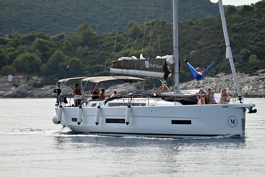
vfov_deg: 6.2
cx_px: 132
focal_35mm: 220
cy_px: 88
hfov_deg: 9.4
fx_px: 1620
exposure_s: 1/2000
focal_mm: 220
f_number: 5.3
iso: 250
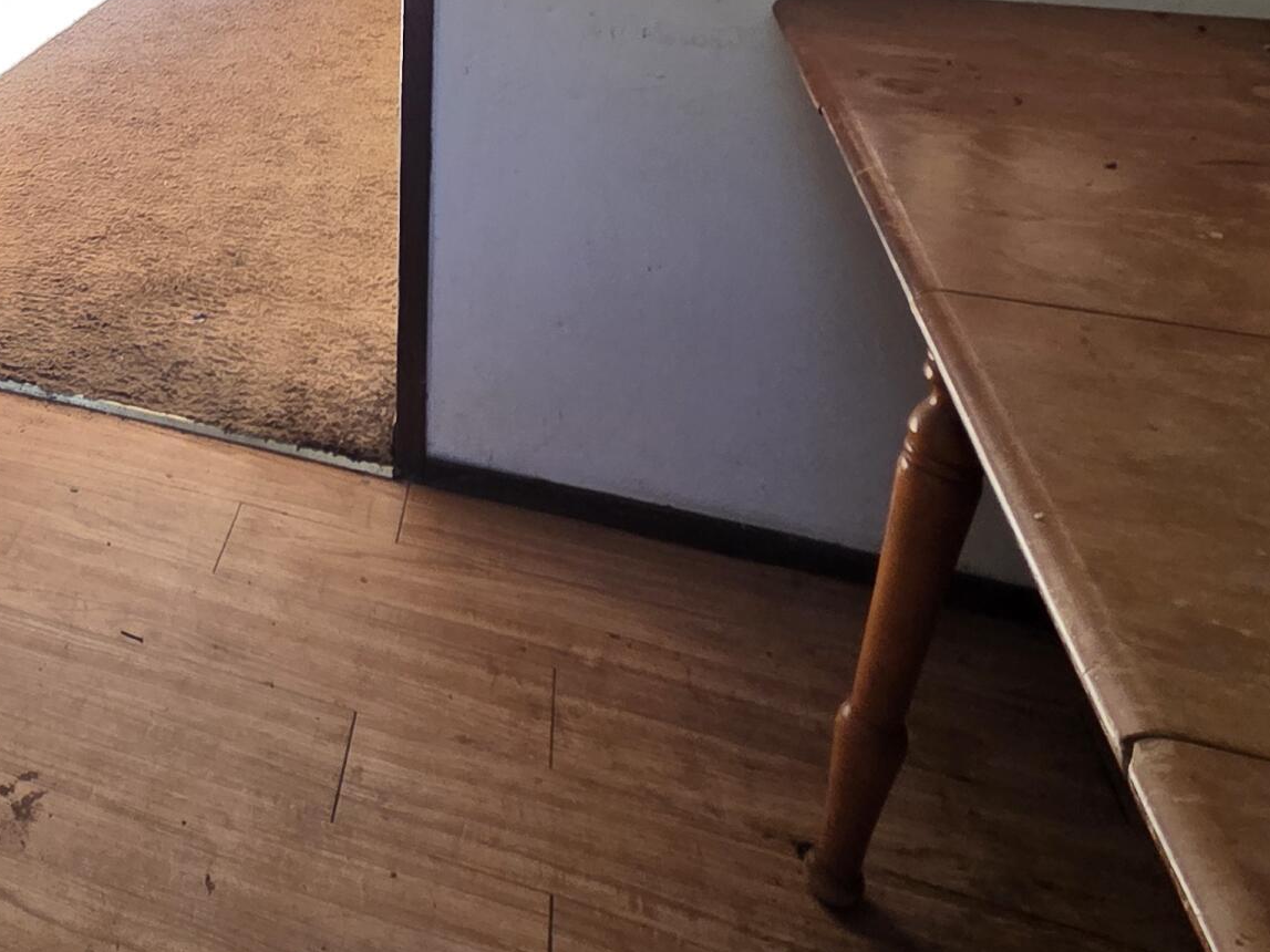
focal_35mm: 34
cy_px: -128
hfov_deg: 45.5
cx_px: -2
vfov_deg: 35.0
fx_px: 1247
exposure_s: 1/60
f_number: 2.2
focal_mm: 2.2
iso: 160
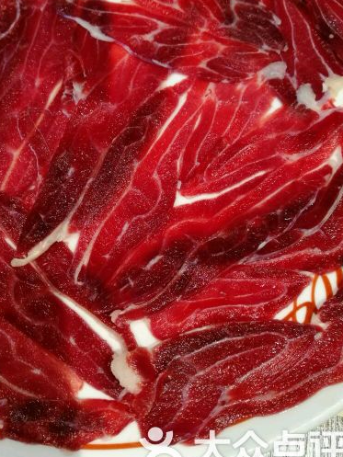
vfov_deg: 48.6
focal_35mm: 38
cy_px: 175
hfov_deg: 37.5
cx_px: 128
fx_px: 502
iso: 250
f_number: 2.2
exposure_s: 1/33.3
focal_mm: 4.5
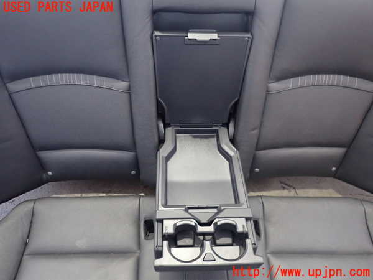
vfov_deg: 54.9
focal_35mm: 25
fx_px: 269
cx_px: 186
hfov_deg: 69.4
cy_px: 140
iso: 640
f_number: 2
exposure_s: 1/30
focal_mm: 4.5
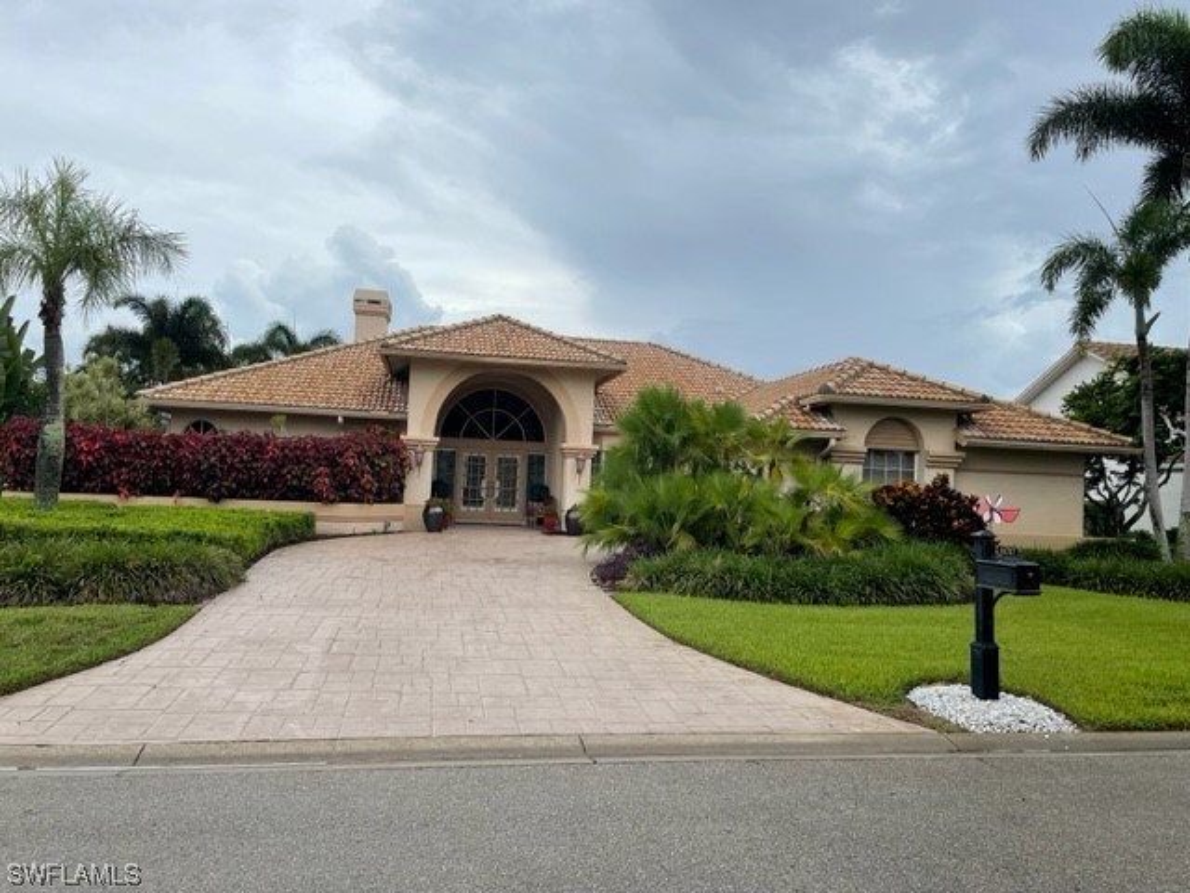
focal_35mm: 26
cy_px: 446
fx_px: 894
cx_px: 595
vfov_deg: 53.1
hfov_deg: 67.3
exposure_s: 1/4831
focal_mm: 4.2
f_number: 1.6
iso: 32
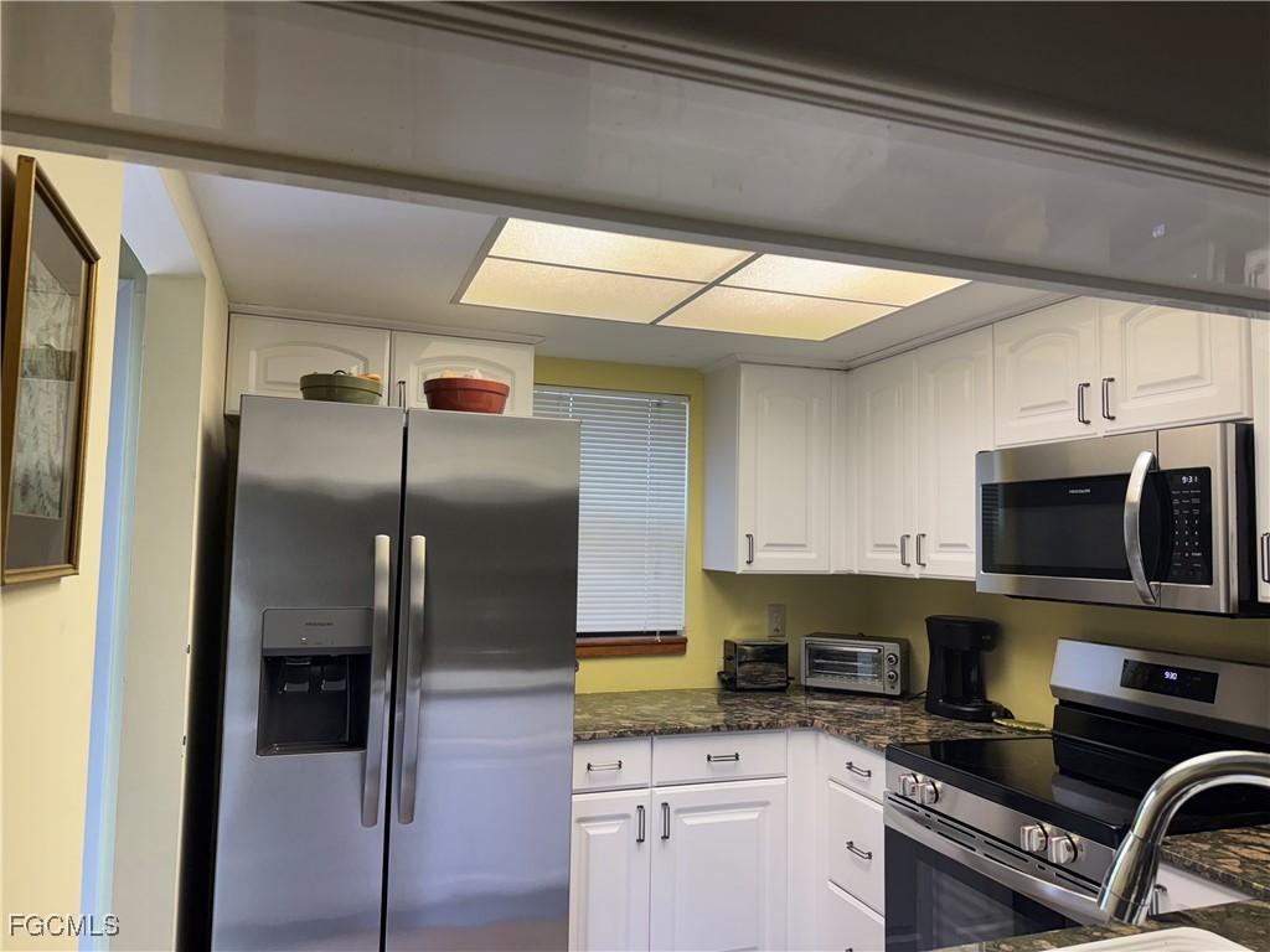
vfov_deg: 56.8
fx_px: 881
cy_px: 476
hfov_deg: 71.6
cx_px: 635
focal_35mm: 24
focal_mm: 6.76
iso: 80
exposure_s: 1/120
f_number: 1.78
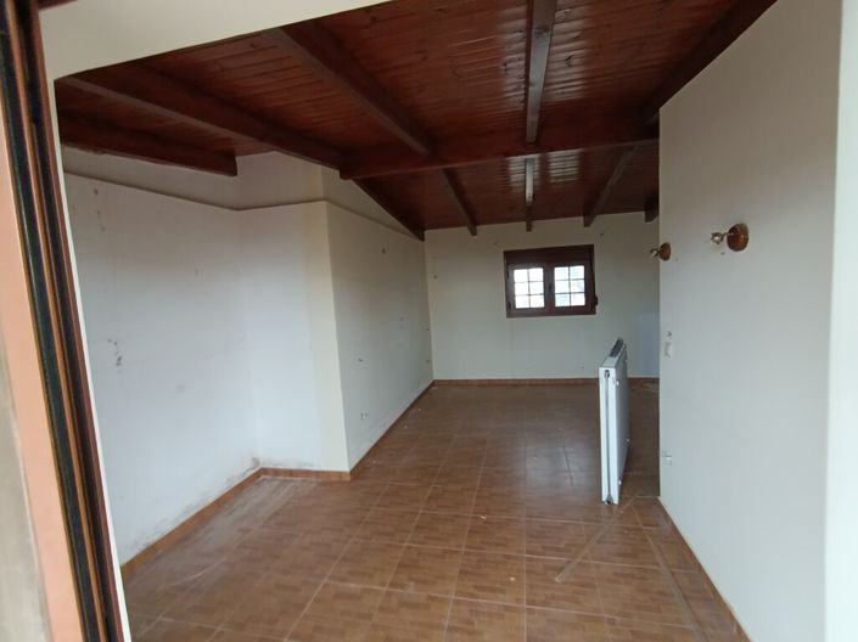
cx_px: 429
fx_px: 396
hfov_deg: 94.5
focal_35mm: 16
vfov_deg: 78.1
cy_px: 321
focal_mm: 1.65
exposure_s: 1/50
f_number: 2.2
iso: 250
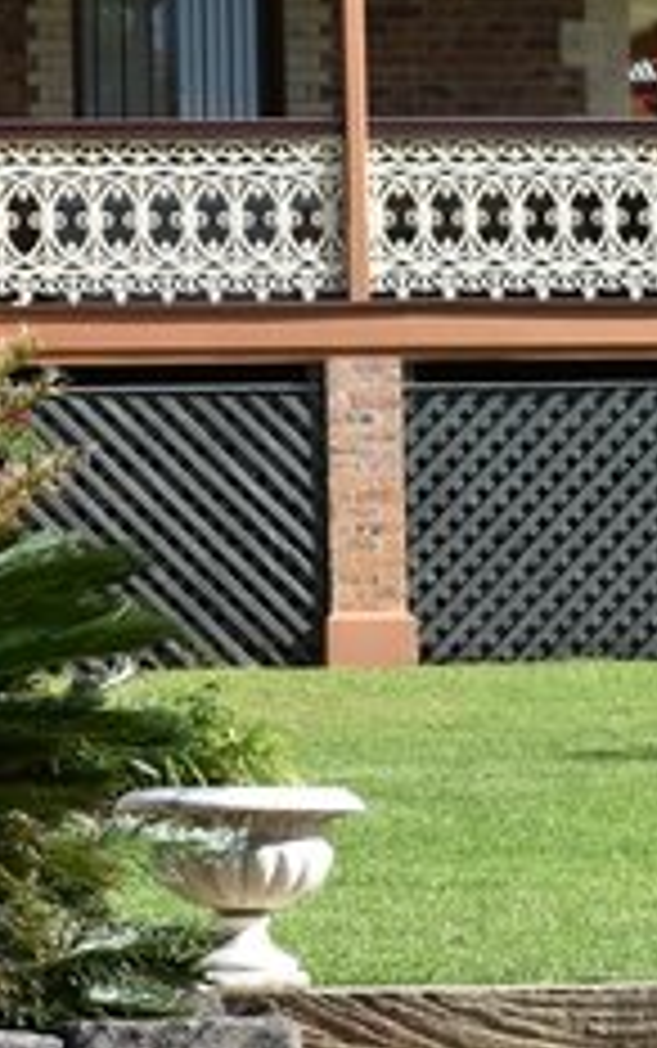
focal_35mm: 275
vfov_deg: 7.6
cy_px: -36
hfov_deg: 4.7
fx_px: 7864
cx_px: -529
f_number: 9
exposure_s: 1/320
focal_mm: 42
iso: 200
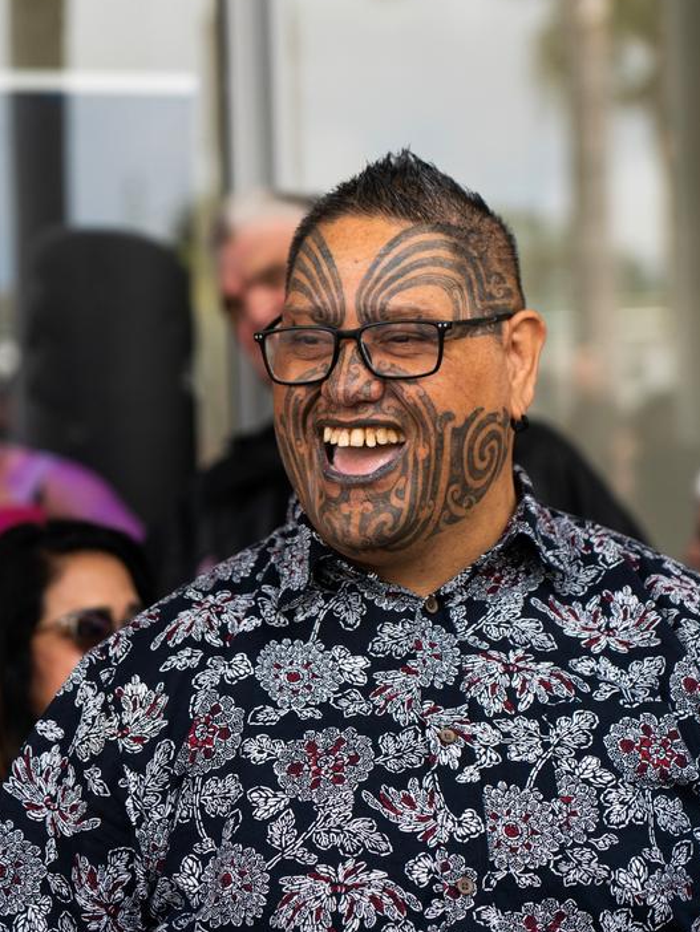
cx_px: 351
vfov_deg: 17.1
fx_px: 3099
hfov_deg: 12.9
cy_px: 449
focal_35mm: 115
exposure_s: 1/1000
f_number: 4
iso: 200
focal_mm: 105
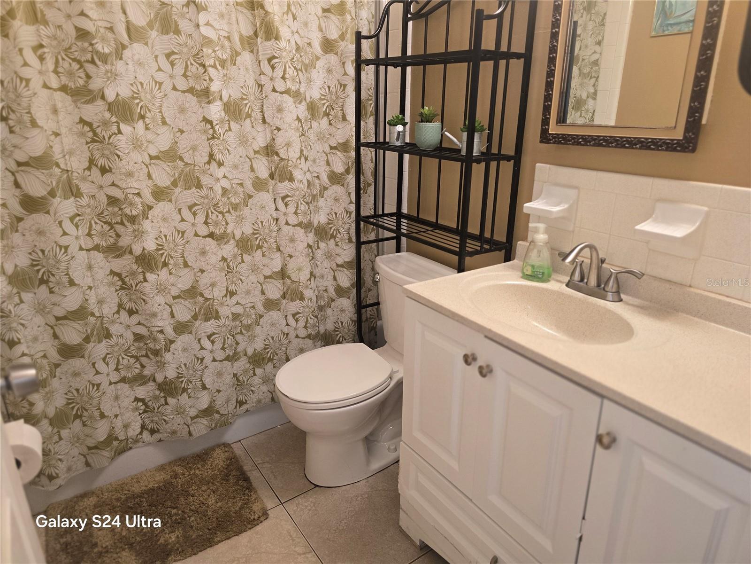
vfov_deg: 58.9
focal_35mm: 23
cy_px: 282
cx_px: 376
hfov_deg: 73.9
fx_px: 499
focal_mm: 6.3
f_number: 1.7
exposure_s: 1/120
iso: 320
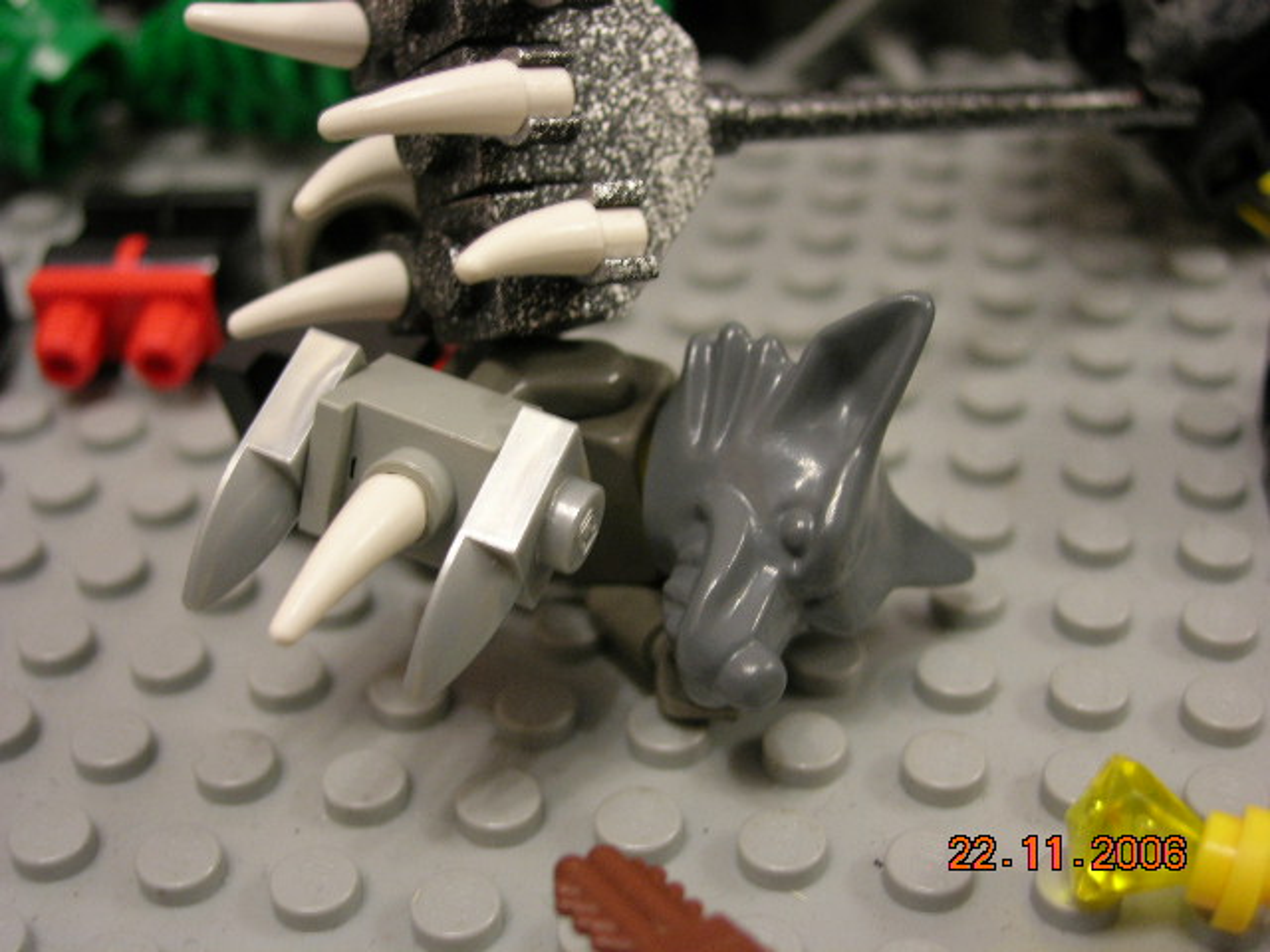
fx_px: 1871
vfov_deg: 28.6
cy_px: 476
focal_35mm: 51
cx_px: 635
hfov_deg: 37.5
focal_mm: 10.6
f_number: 3.2
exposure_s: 1/3.5
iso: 75
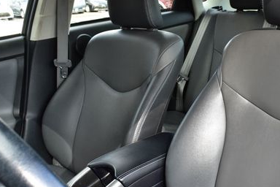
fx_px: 389
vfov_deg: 27.0
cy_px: 92
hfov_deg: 38.9
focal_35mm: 50
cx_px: 199
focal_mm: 20
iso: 400
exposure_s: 1/80
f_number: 8
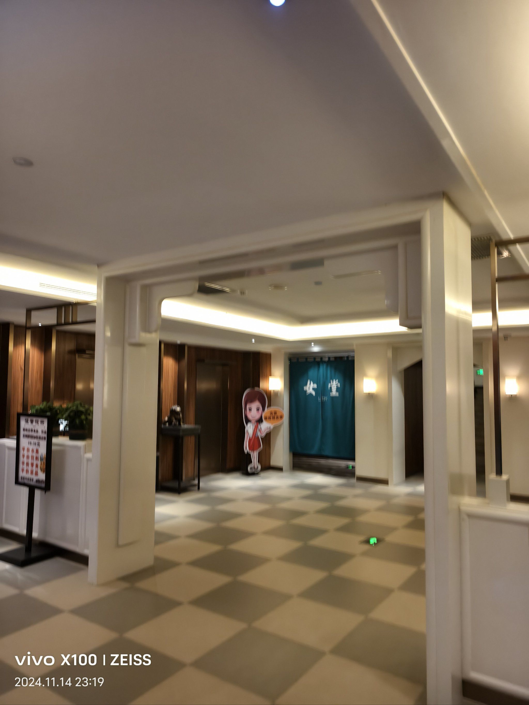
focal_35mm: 23
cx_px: 264
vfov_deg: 73.9
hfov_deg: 58.9
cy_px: 352
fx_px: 469
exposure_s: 1/50
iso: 647
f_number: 1.57
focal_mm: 5.6
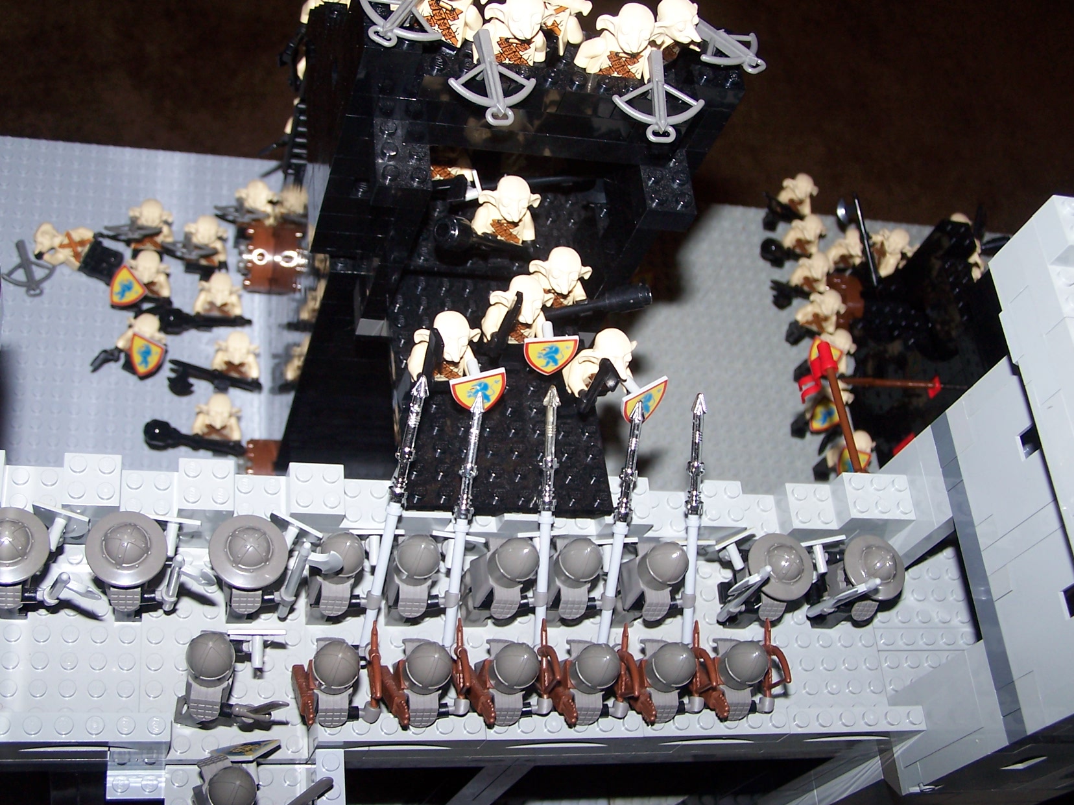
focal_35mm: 48
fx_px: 1489
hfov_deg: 39.7
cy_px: 402
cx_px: 537
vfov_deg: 30.3
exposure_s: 1/60
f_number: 3.2
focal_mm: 8
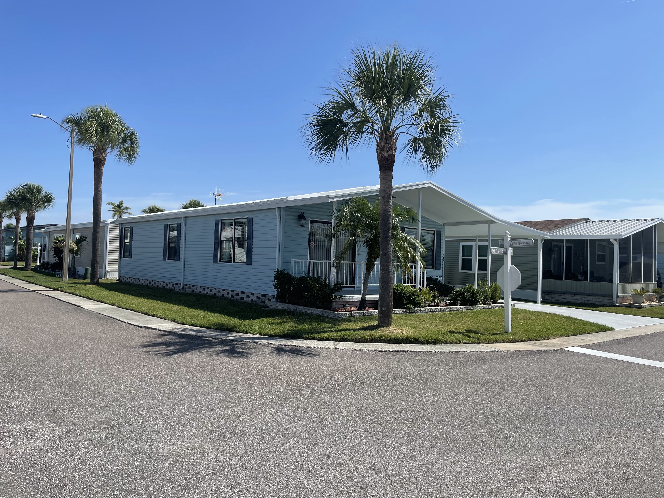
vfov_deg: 53.1
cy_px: 249
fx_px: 499
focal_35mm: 26
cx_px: 332
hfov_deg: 67.3
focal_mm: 4.2
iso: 32
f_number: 1.6
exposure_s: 1/4292
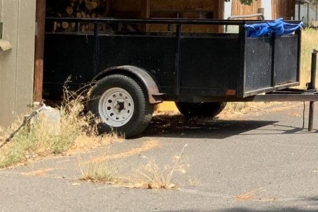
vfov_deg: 12.6
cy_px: -44
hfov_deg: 17.7
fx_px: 936
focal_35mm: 106
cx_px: 449
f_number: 1.8
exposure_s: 1/1144
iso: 16
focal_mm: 3
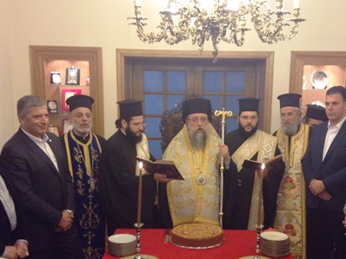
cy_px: 165
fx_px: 529
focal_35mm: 53
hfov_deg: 36.1
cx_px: 203
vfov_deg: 27.4
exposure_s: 1/25
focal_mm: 3.3
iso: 100
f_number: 2.4
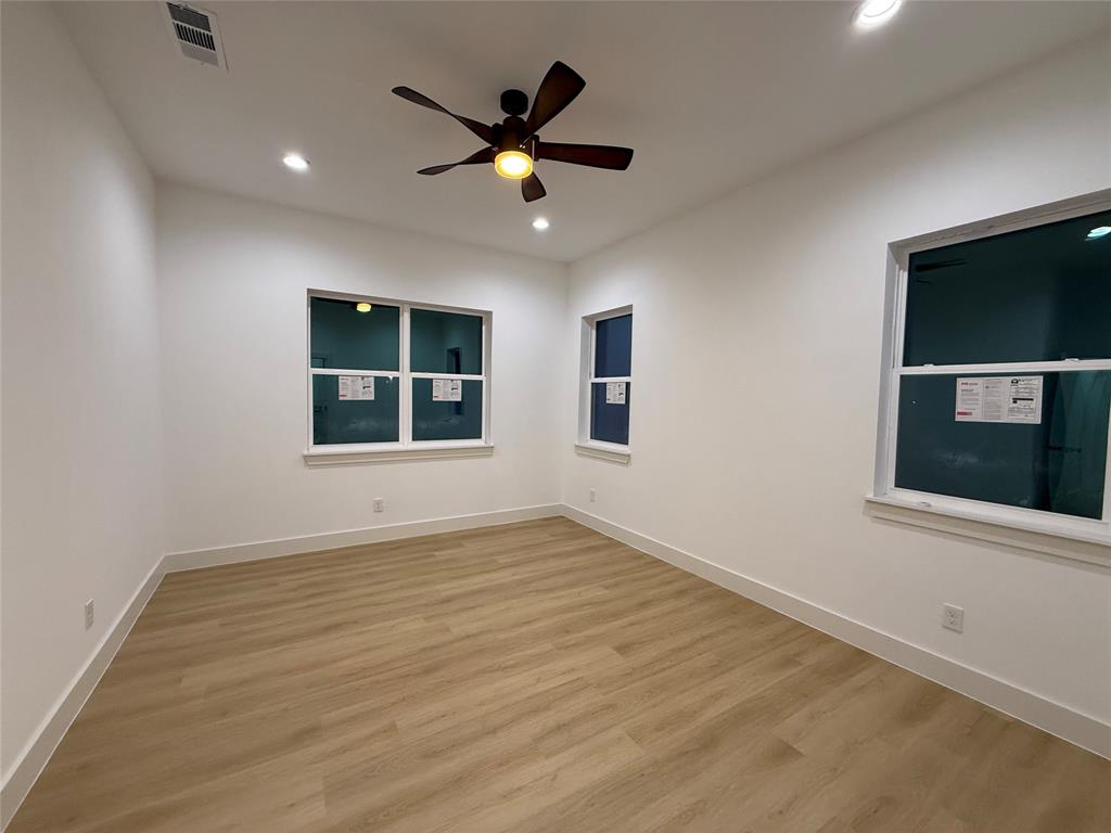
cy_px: 416
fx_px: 449
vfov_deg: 85.7
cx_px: 556
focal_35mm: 14
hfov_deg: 102.1
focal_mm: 2.22
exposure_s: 1/120
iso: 250
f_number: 2.2
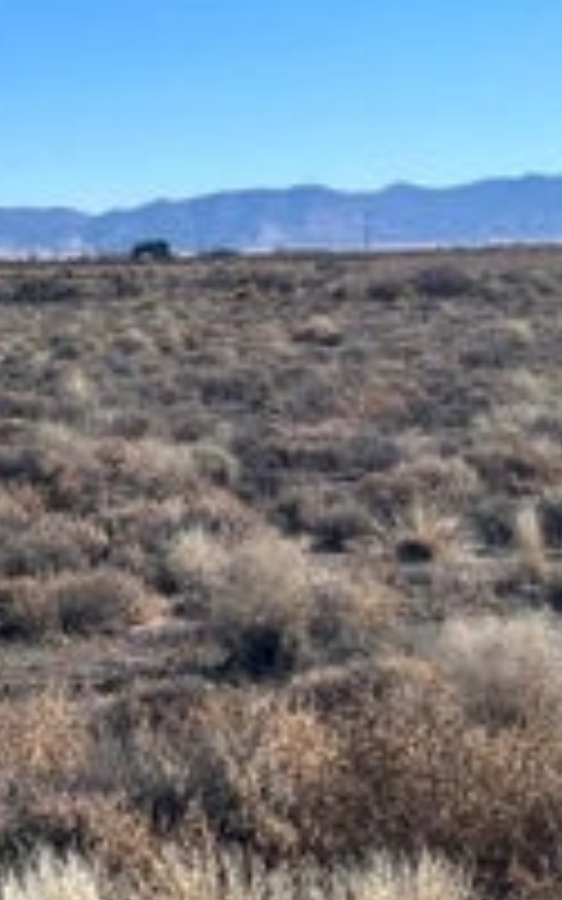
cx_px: -715
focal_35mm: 88
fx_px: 2157
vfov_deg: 23.5
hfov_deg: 12.3
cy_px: 544
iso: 50
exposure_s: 1/4484
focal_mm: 5.1
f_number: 1.6
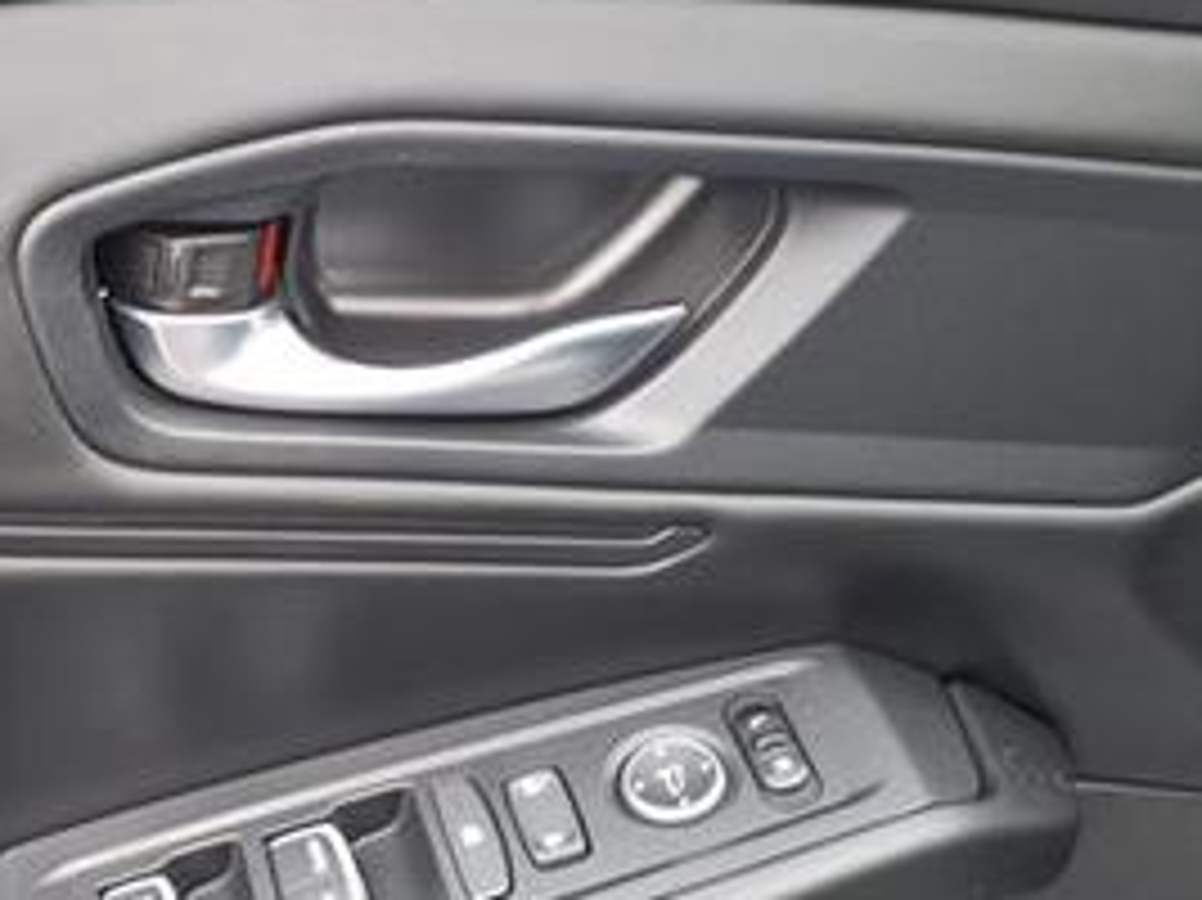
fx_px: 1770
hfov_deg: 35.0
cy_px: 644
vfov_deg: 28.2
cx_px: 86
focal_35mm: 51
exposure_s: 1/40
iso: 100
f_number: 1.9
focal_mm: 3.58
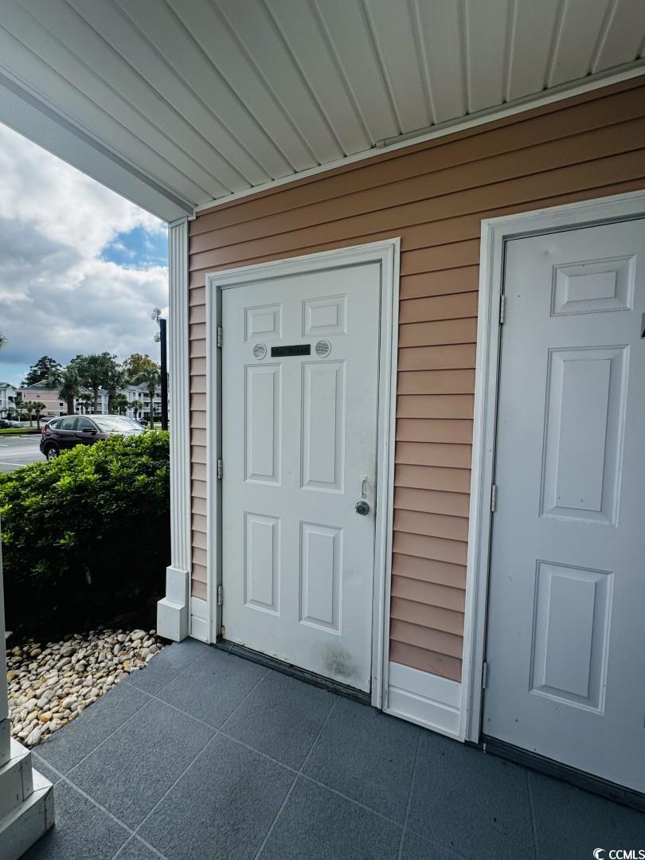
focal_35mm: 14
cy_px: 430
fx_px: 348
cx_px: 322
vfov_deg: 102.1
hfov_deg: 85.7
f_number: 2.2
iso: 50
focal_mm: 2.22
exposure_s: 1/932
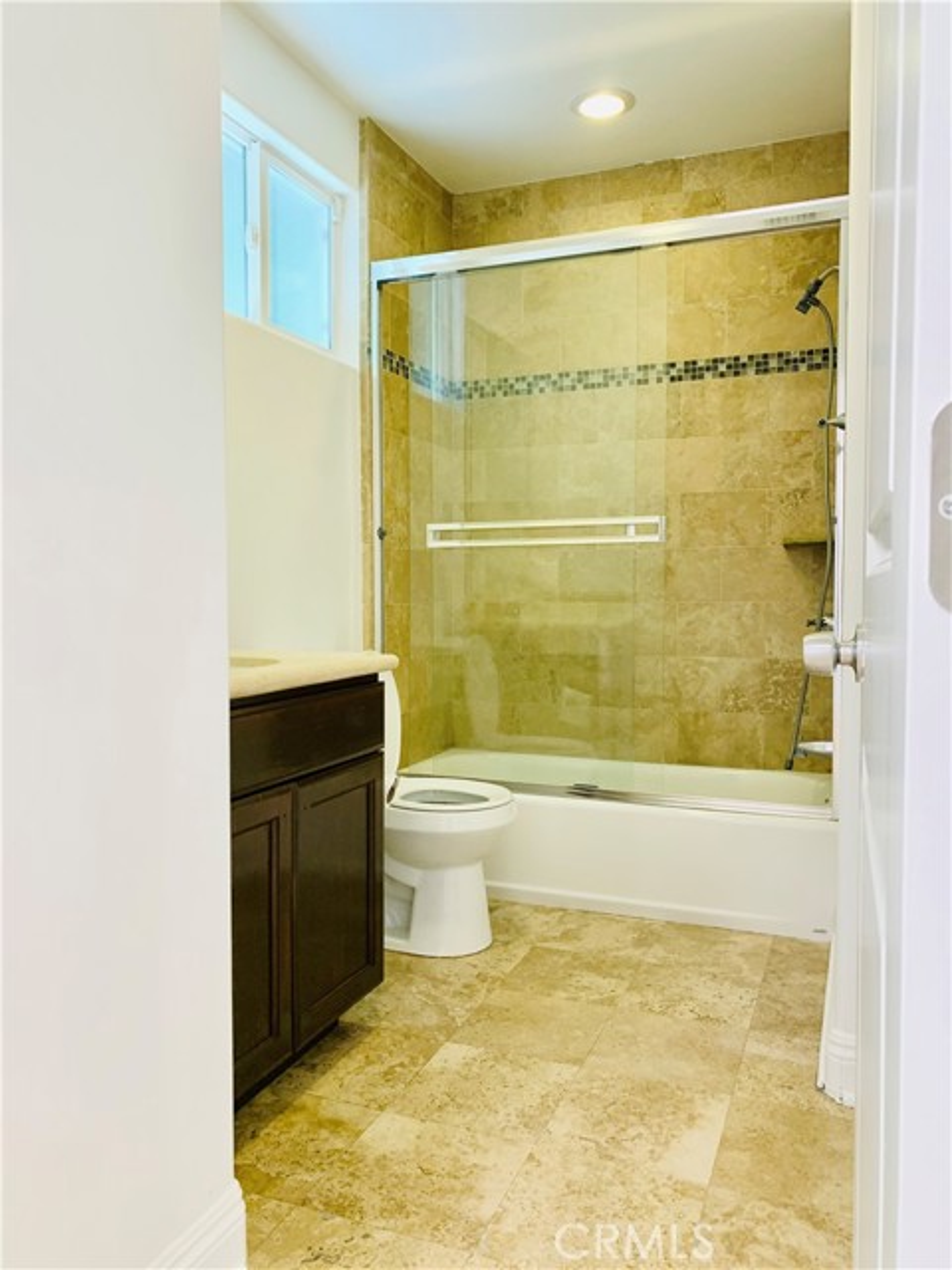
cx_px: 476
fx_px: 953
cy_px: 635
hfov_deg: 53.1
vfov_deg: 67.3
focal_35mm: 26
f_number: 1.8
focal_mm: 4.25
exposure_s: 1/60
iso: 125
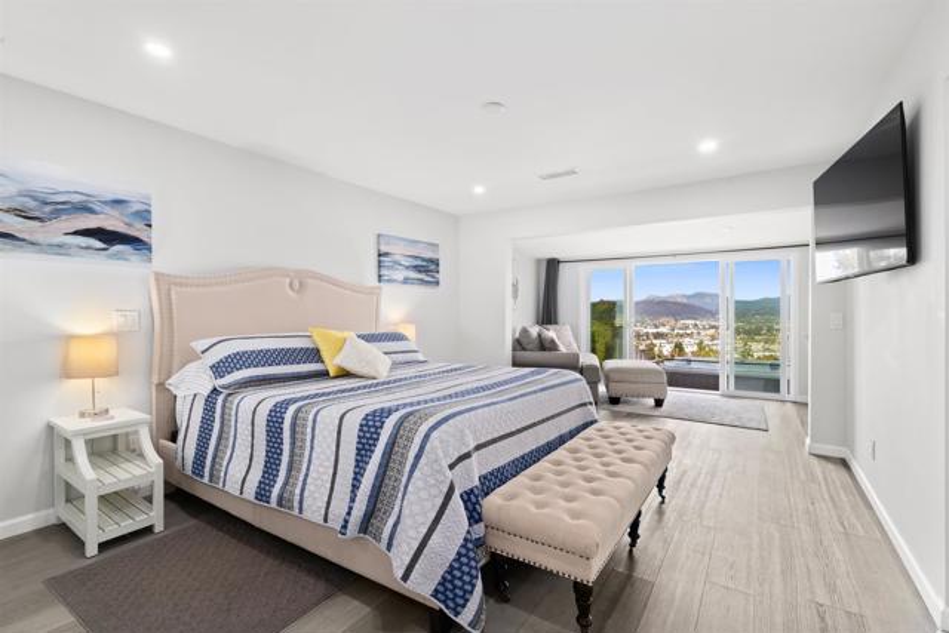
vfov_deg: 73.8
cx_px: 474
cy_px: 316
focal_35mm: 16
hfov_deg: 96.7
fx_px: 422
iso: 400
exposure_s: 1/8
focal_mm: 16
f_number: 10
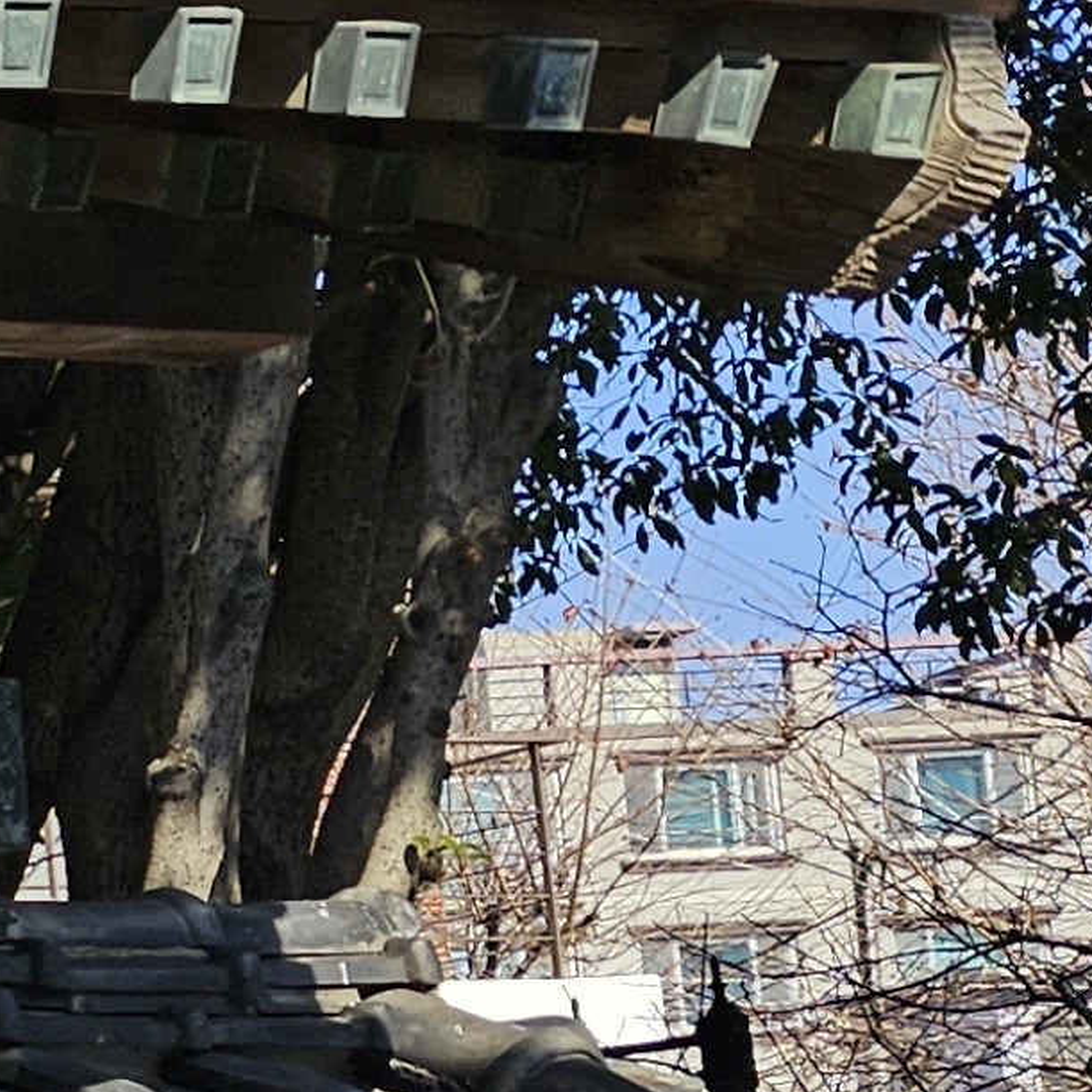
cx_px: -1945
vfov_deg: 12.9
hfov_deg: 10.3
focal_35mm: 133
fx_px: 4747
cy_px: 1163
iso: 25
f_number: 1.8
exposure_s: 1/1225
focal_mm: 5.4
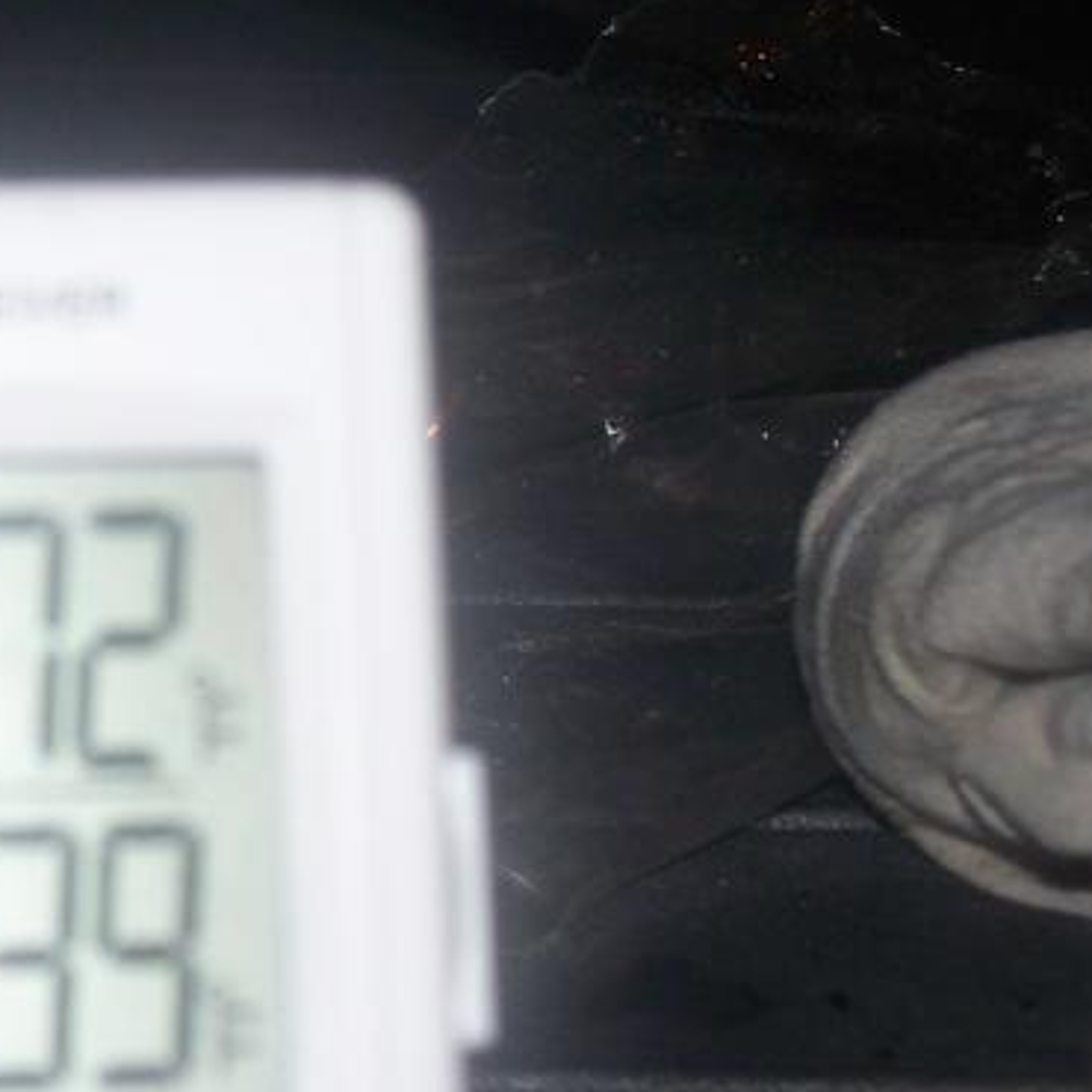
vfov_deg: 13.7
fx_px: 4533
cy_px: 680
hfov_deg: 13.5
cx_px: -38
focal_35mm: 127
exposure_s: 1/100
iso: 200
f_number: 3.2
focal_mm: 12.6
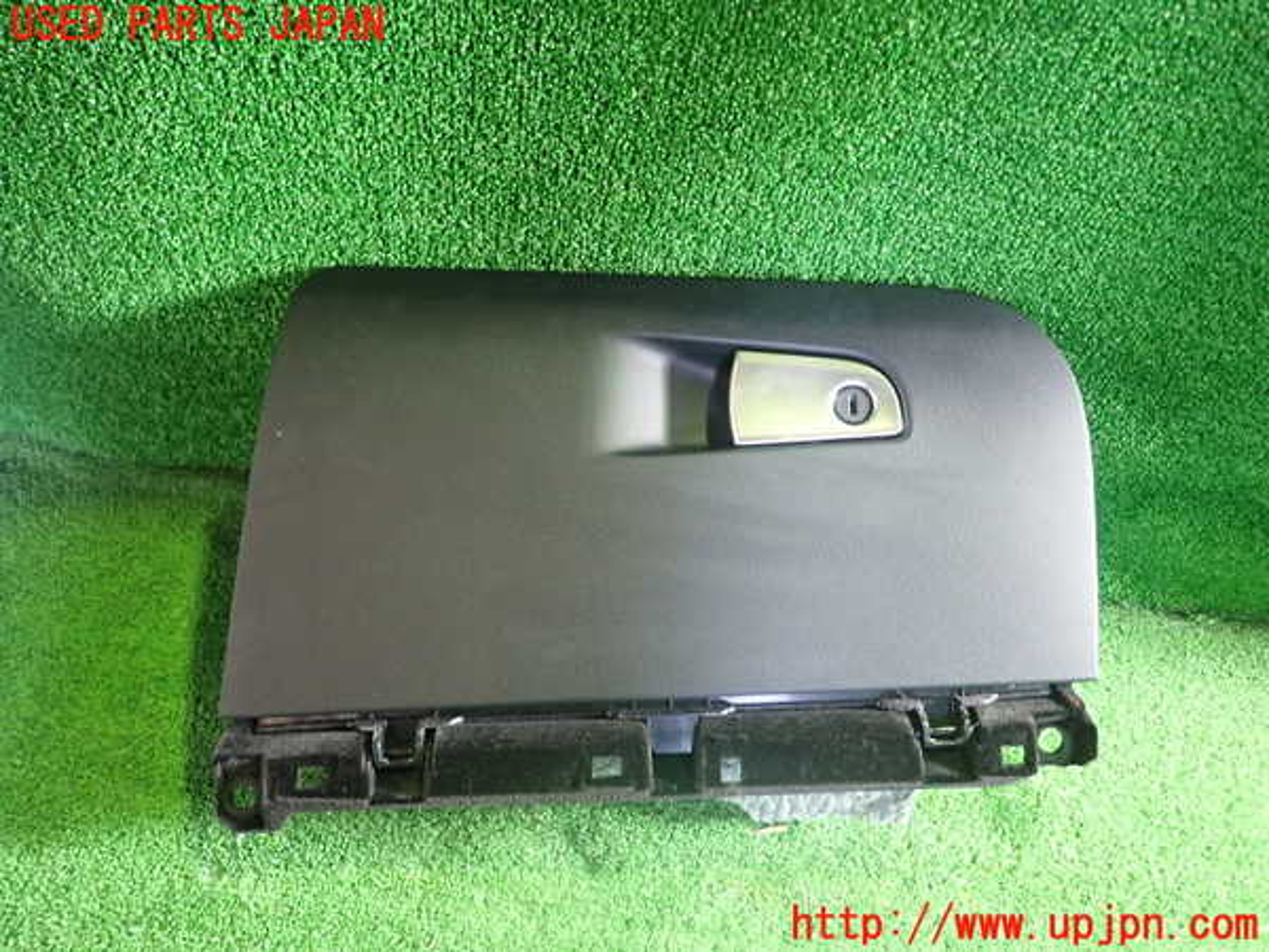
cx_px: 634
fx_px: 916
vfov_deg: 54.9
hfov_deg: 69.4
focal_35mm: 25
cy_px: 476
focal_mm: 4.5
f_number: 2
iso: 500
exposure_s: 1/30
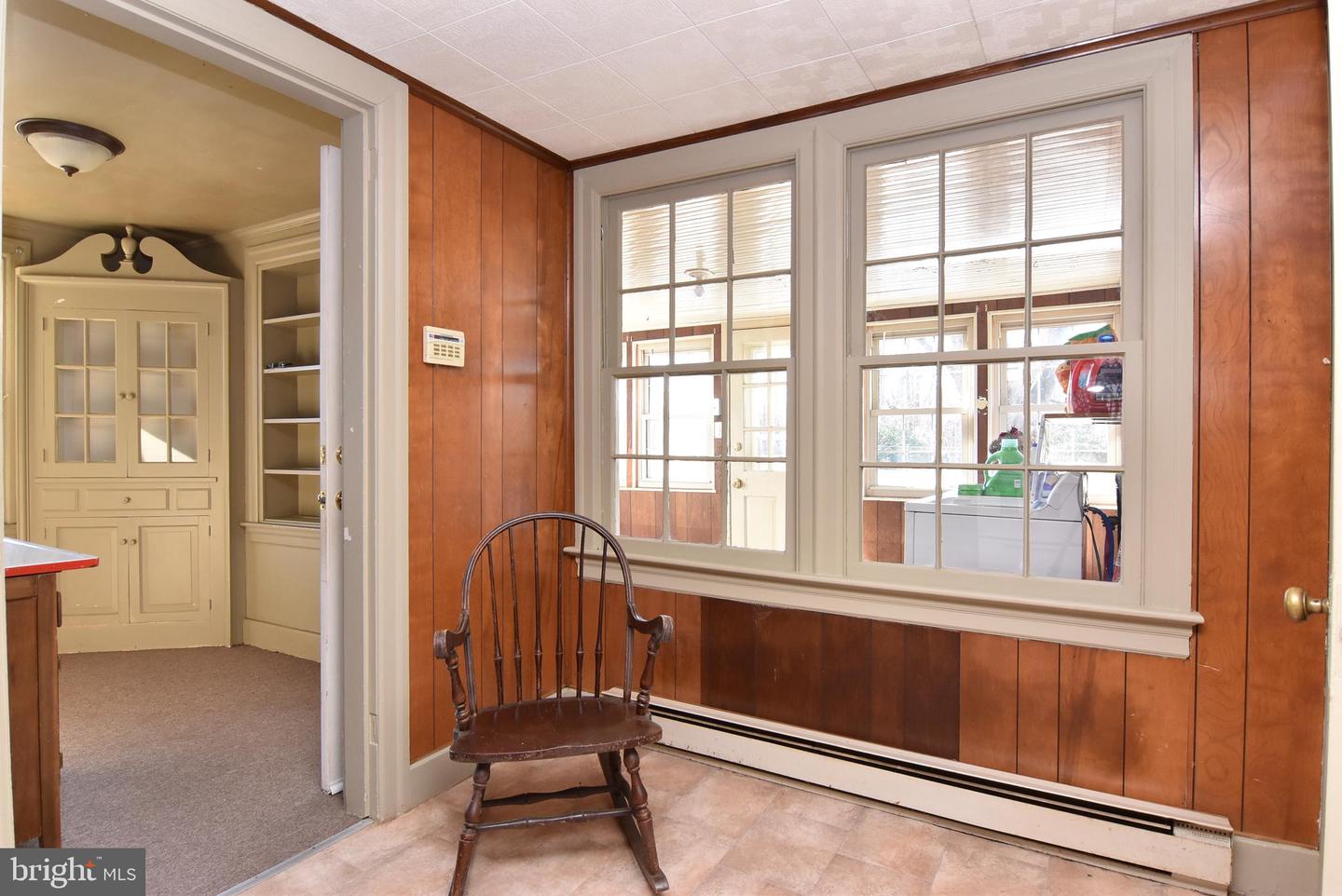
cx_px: 671
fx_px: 671
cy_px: 448
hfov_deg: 90.0
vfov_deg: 67.5
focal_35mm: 18
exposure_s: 1/50
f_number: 9
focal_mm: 12
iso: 800
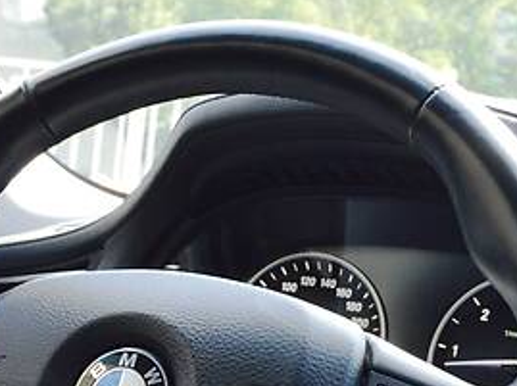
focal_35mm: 103
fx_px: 1536
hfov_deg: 19.1
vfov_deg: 14.1
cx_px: 221
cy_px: 407
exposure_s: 1/60
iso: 800
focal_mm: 24
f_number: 8
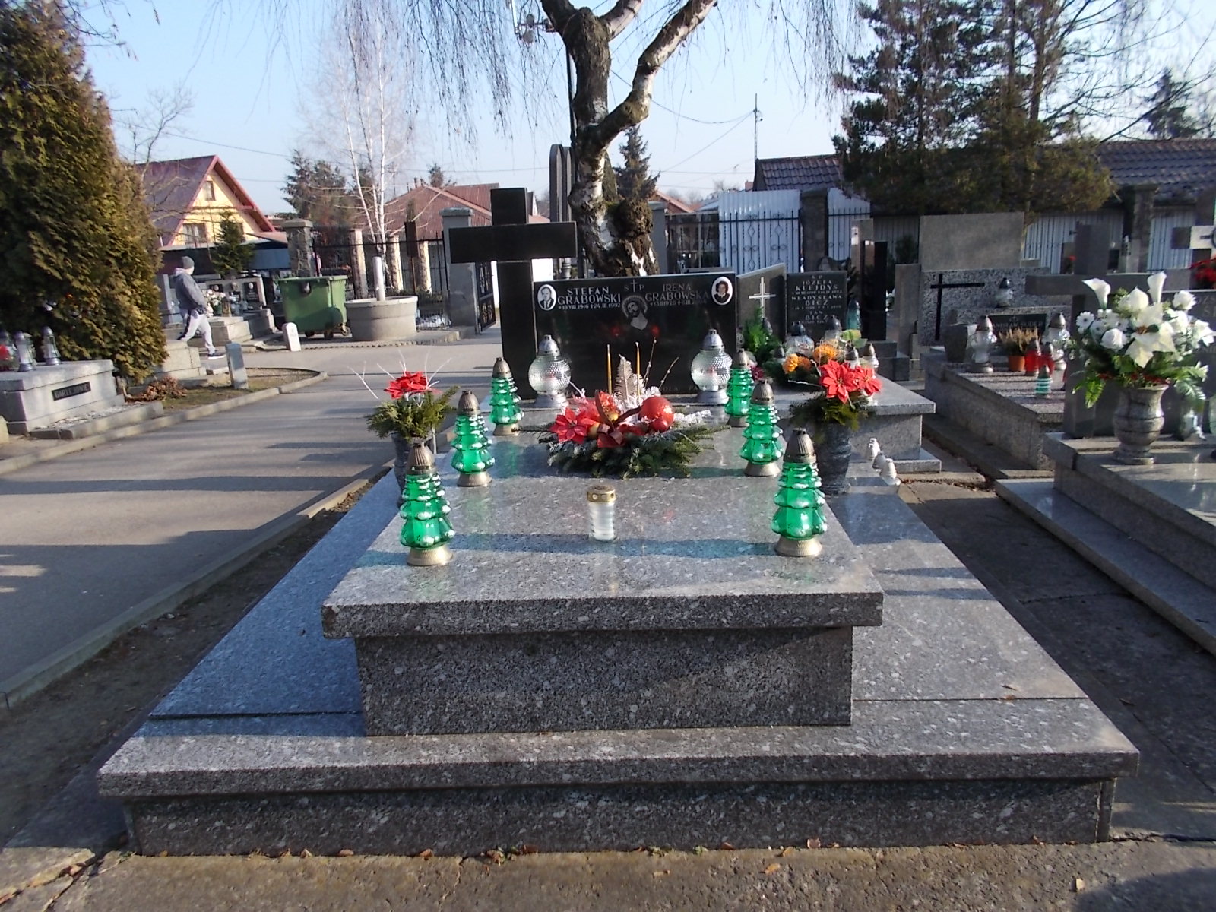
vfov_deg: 53.1
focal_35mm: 26
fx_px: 913
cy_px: 456
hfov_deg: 67.3
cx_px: 608
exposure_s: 1/400
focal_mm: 4.6
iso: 80
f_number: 3.2
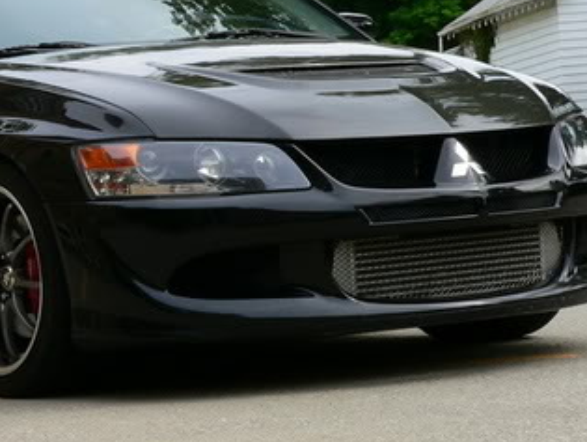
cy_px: 119
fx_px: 2343
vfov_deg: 10.7
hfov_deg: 14.2
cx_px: 86
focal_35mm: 138
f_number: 8
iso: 100
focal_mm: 11.4
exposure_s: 1/125
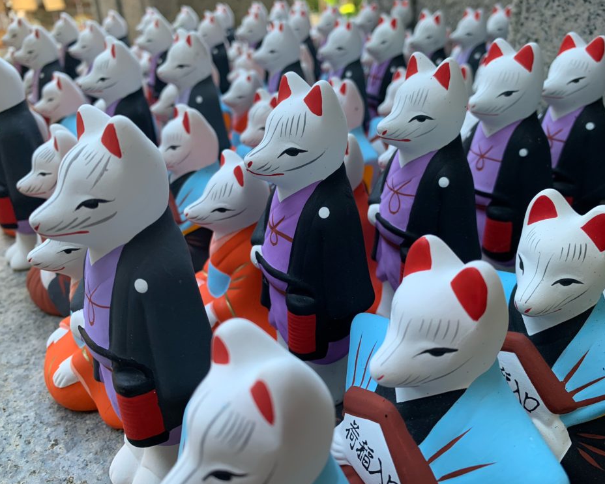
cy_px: 247
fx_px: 501
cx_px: 326
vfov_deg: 51.5
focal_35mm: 28
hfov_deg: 62.1
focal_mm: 4.25
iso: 64
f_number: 1.8
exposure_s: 1/121
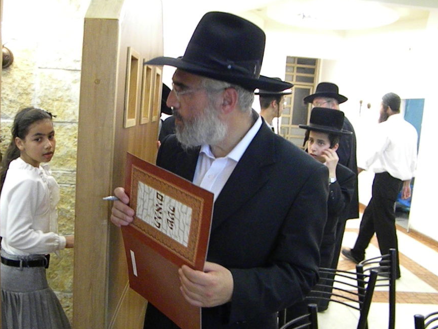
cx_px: 187
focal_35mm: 33
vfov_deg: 42.8
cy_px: 191
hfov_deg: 55.1
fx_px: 418
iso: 1211
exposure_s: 1/62.7
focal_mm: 5
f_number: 3.5
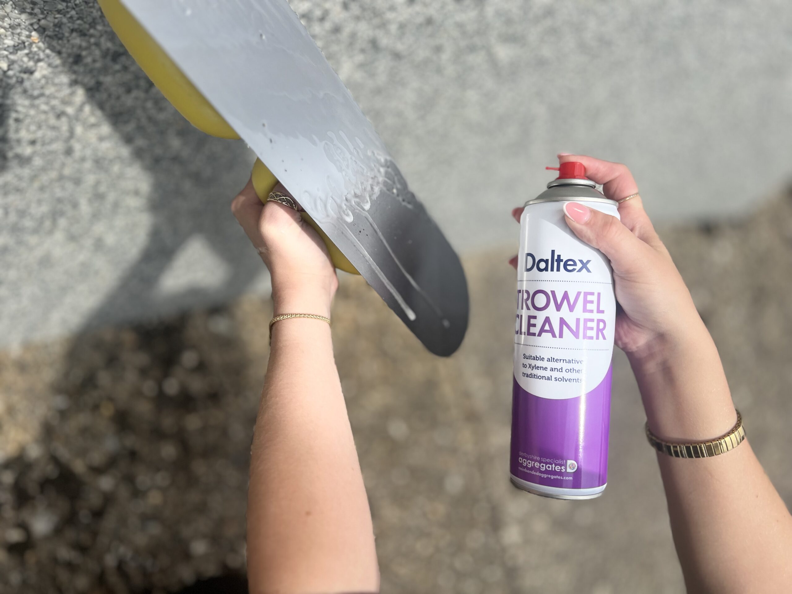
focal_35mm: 26
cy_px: 297
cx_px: 396
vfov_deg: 53.1
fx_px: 595
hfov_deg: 67.3
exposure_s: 1/3968
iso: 50
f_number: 1.5
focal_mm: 5.7
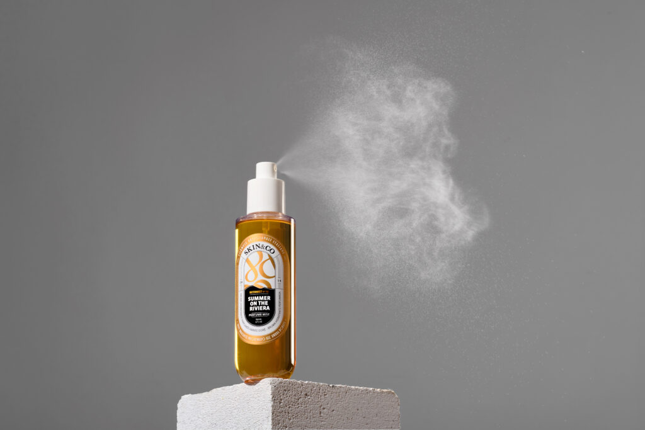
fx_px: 1881
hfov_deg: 19.5
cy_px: 215
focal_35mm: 105
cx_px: 322
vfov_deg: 13.0
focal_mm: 105
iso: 64
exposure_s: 1/160
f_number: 14
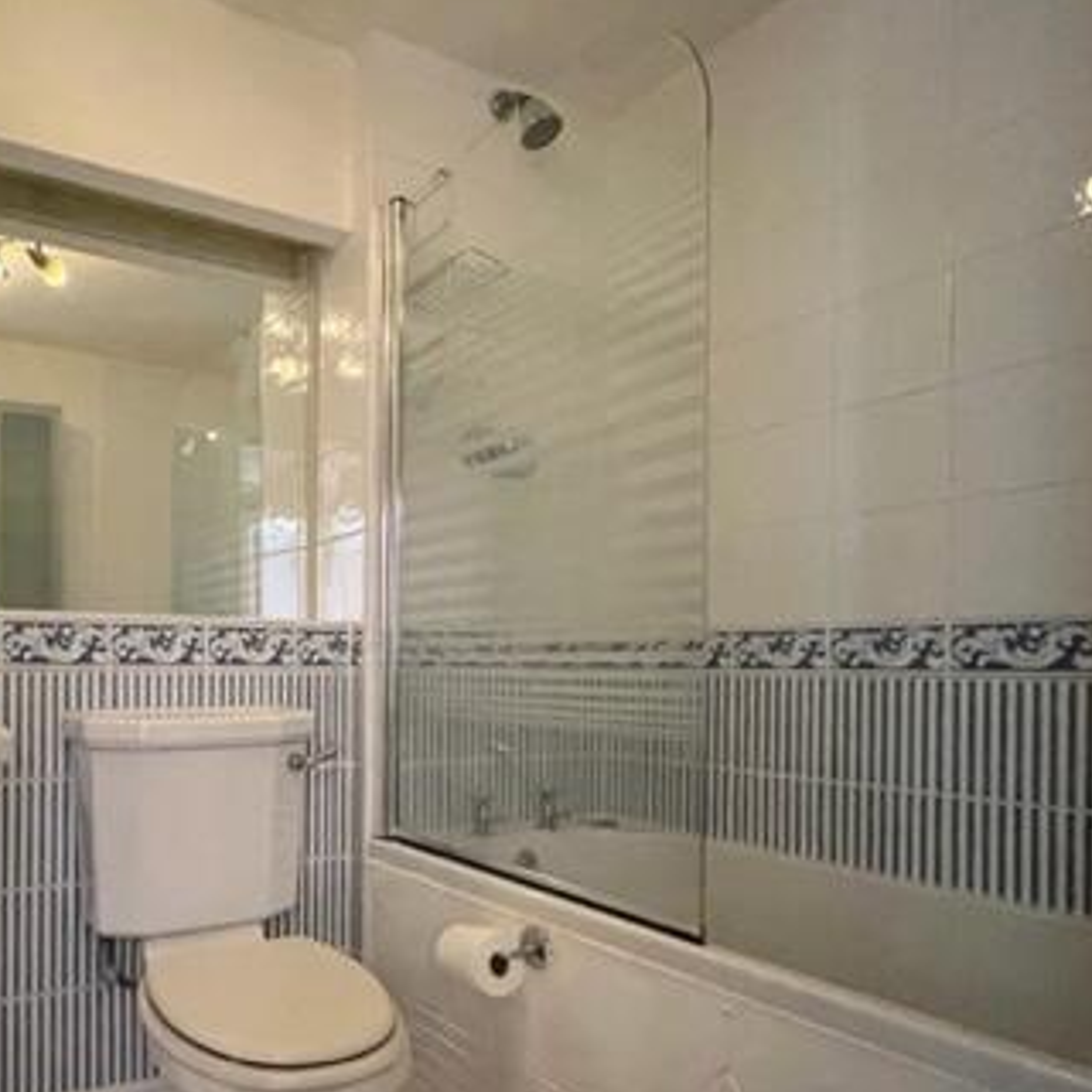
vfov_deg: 66.4
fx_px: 821
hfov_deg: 63.5
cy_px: 669
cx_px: 280
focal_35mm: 23
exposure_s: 1/50
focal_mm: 1.57
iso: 1000
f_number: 1.8
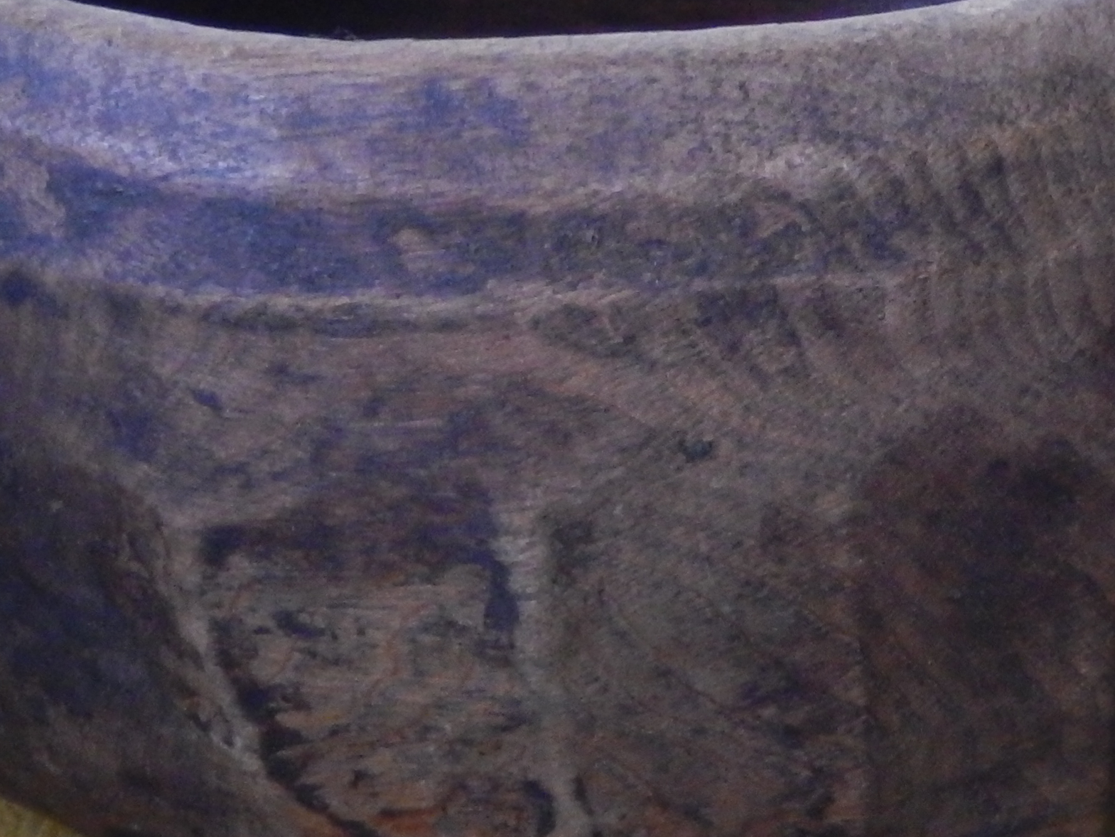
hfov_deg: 20.6
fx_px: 3028
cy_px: 321
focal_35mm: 94
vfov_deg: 15.7
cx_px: 878
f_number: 3.8
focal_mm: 5.7
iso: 800
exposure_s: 1/25
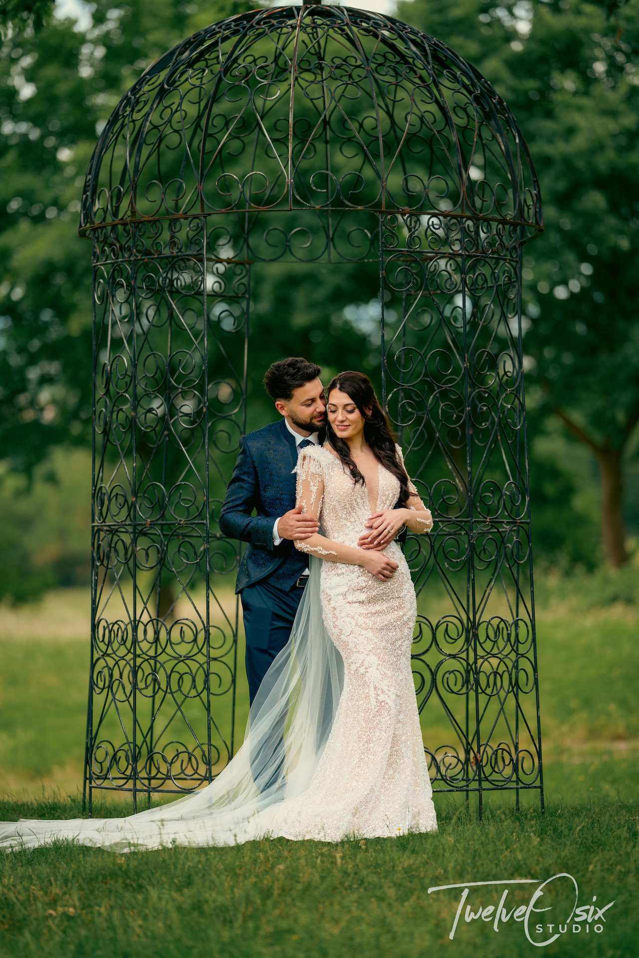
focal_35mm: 135
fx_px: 3594
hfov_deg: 10.2
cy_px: 479
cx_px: 320
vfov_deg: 15.2
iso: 100
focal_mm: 135
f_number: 1.8
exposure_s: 1/500
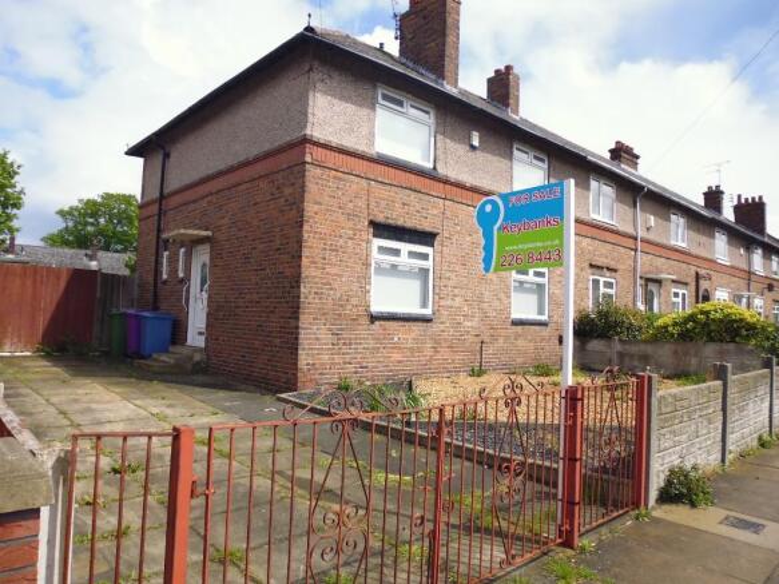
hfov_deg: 71.6
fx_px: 540
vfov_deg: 56.8
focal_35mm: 24
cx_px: 390
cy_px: 292
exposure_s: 1/125
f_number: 9
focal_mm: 4.3
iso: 100
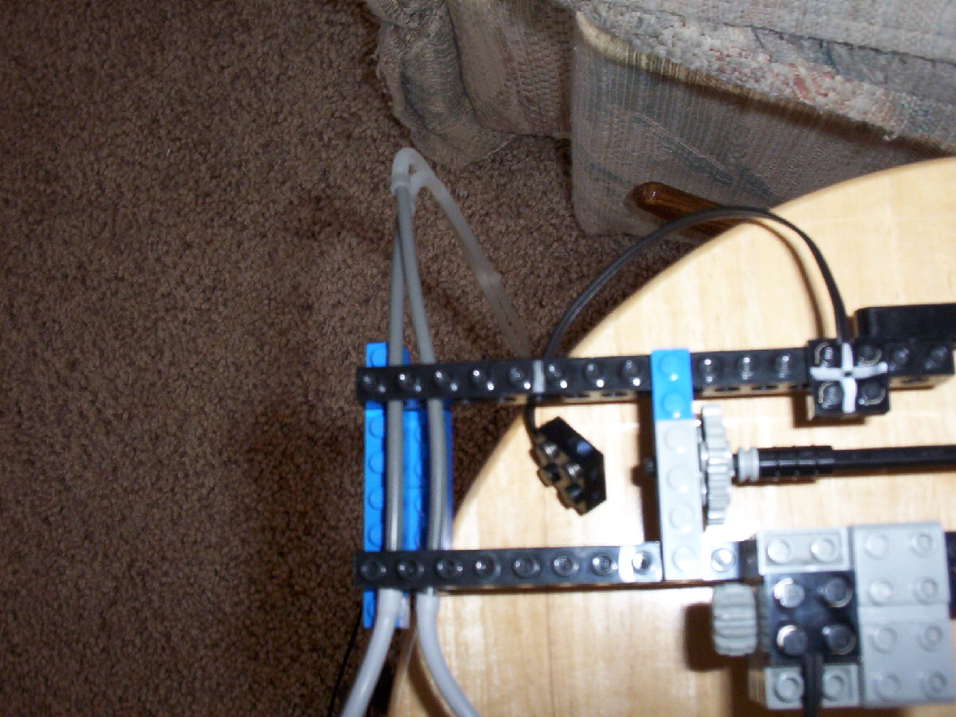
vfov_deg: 36.8
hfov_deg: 47.9
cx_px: 478
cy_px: 358
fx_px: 1077
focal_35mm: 39
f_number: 4.5
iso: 140
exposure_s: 1/30
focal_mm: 6
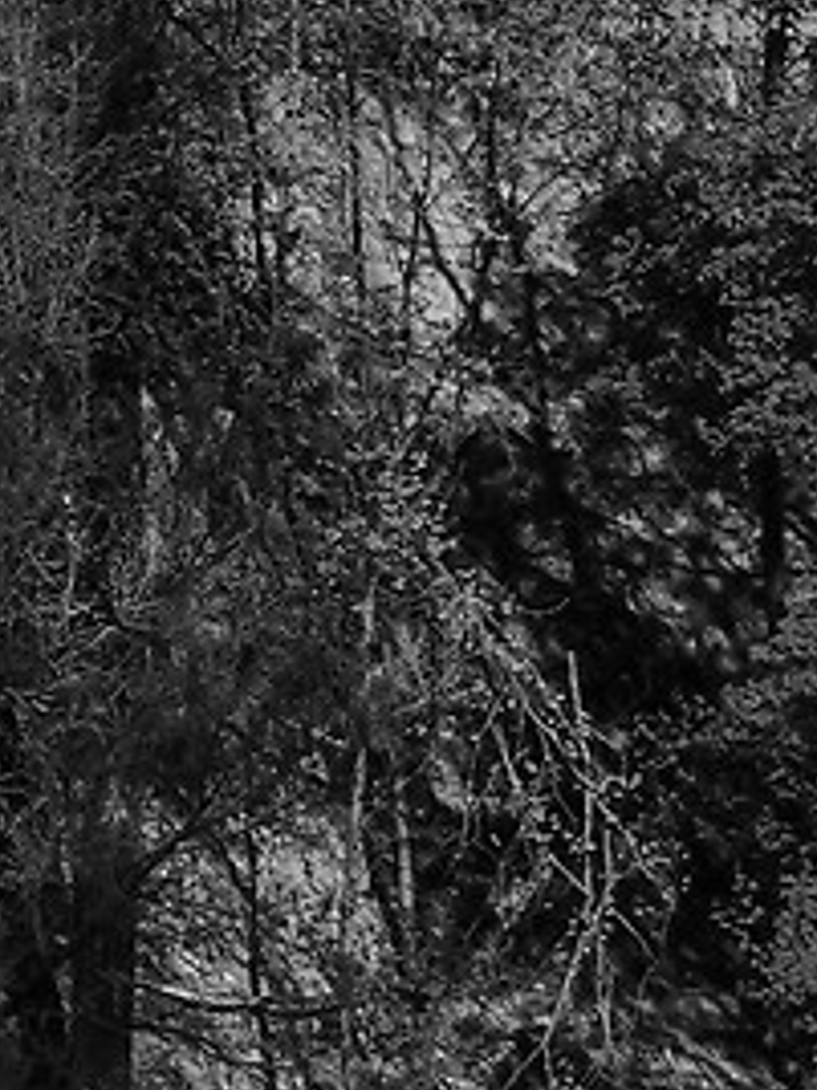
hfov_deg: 4.1
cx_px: -1868
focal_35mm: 345
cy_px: -1631
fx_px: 10857
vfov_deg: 5.5
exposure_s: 1/250
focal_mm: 40
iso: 100
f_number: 8
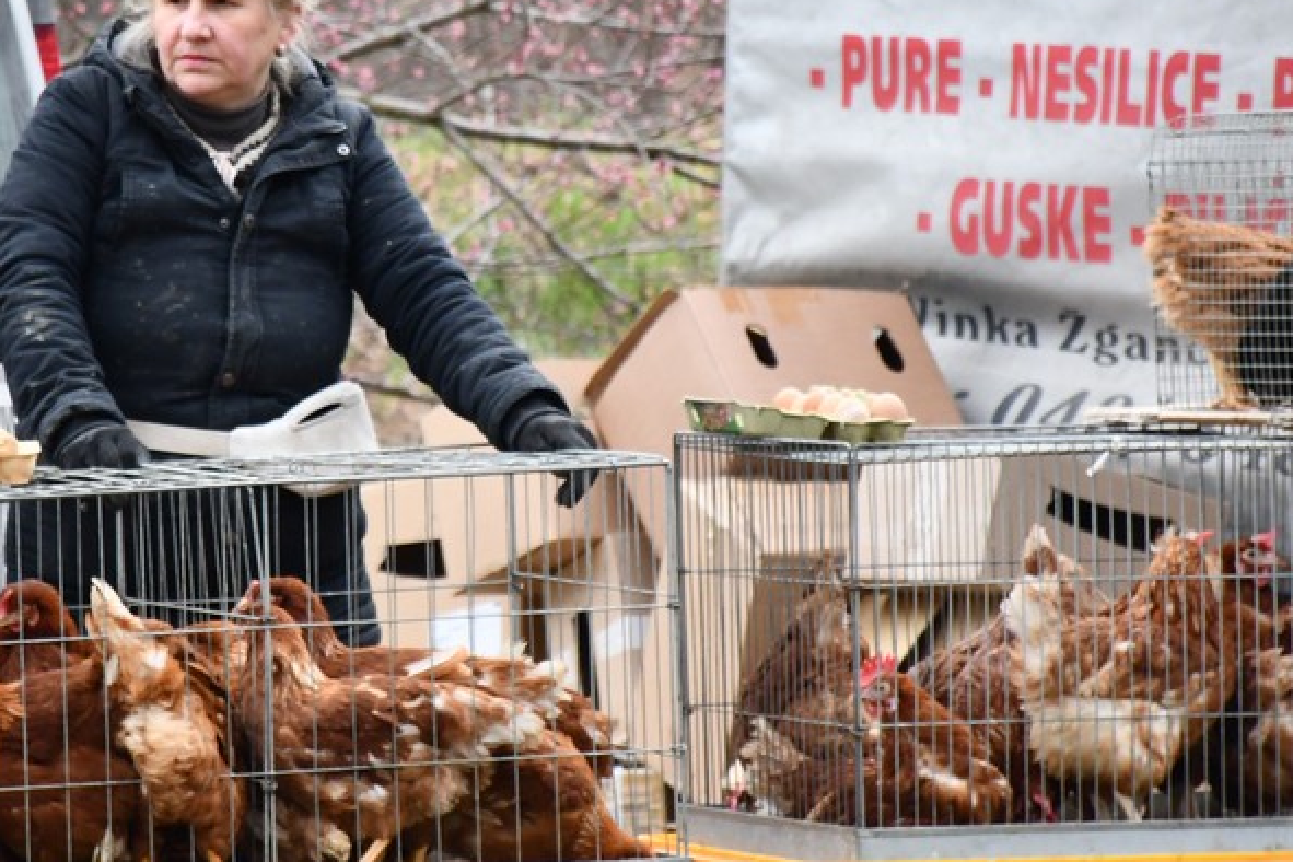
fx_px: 13073
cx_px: 383
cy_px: 264
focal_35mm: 364
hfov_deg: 5.7
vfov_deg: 3.8
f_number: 5.6
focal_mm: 140
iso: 1400
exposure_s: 1/500
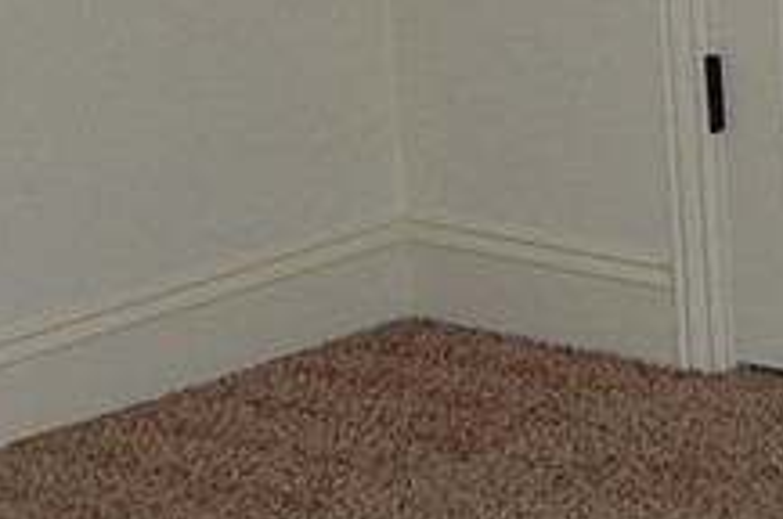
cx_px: 1084
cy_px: -324
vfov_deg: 6.9
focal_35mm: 196
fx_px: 4257
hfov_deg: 10.2
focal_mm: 26
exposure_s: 1/125
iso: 200
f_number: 5.6
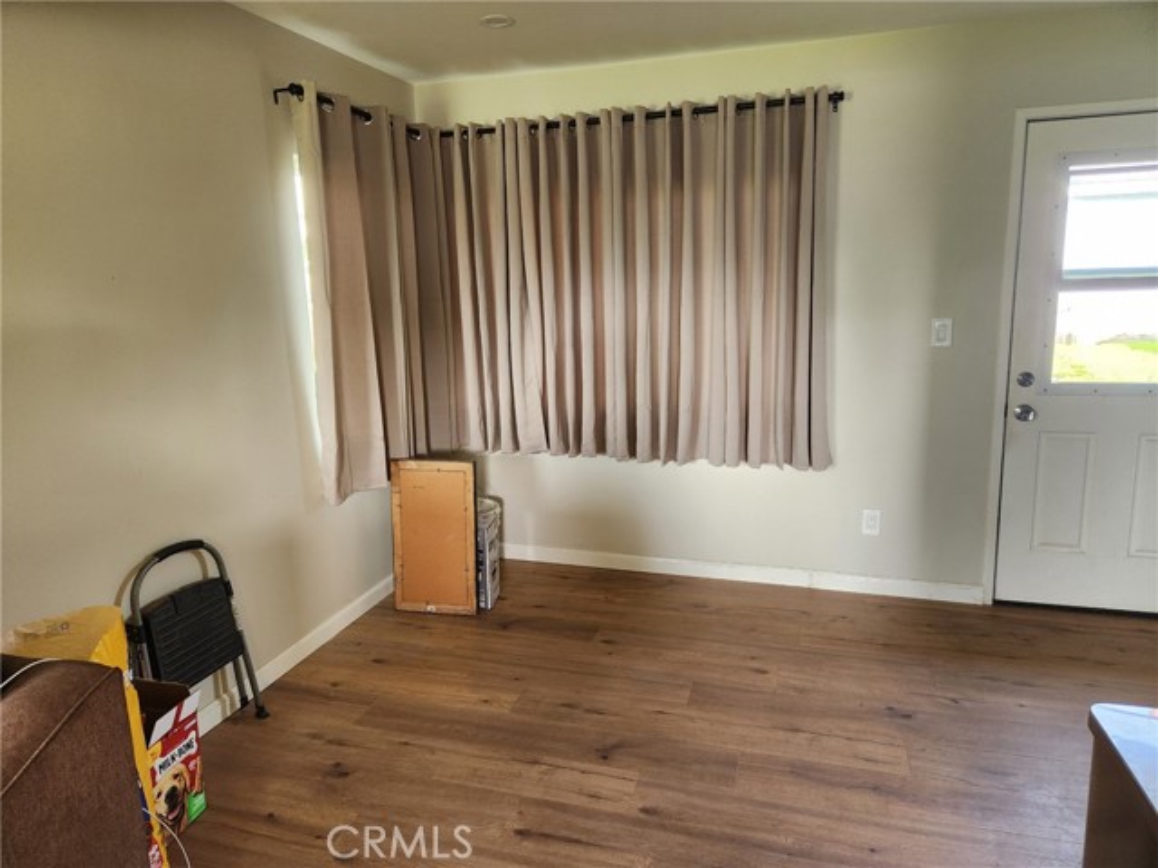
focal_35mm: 23
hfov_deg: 73.9
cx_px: 579
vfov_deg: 58.9
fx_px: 769
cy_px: 434
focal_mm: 5.4
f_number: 1.8
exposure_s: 1/120
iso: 320
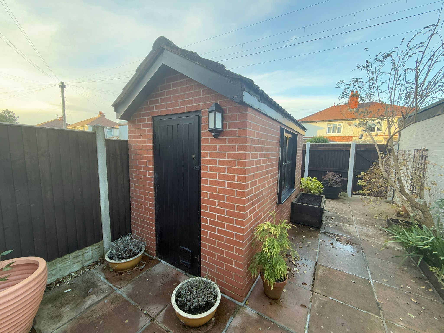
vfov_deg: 85.7
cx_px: 222
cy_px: 166
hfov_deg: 102.1
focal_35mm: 14
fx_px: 180
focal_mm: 2.22
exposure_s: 1/99
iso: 125
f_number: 2.2
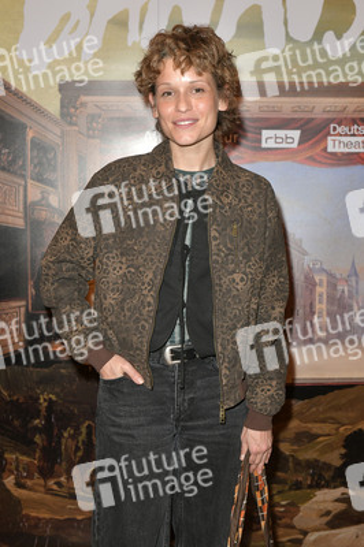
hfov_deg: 28.0
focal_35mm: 48
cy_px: 274
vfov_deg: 41.1
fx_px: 729
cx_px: 182
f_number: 5.6
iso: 2000
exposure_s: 1/125
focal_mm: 48
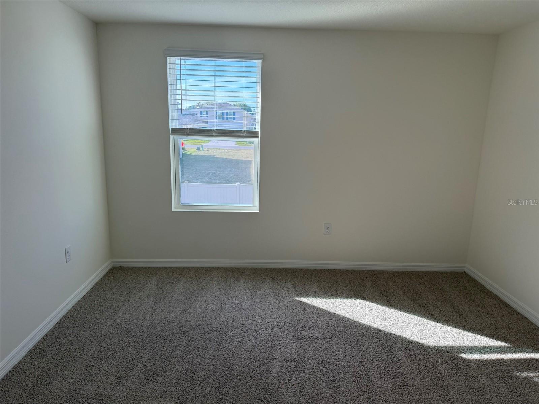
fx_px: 374
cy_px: 202
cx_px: 270
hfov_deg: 71.6
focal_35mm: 24
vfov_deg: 56.8
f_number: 1.78
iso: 80
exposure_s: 1/325
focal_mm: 6.76
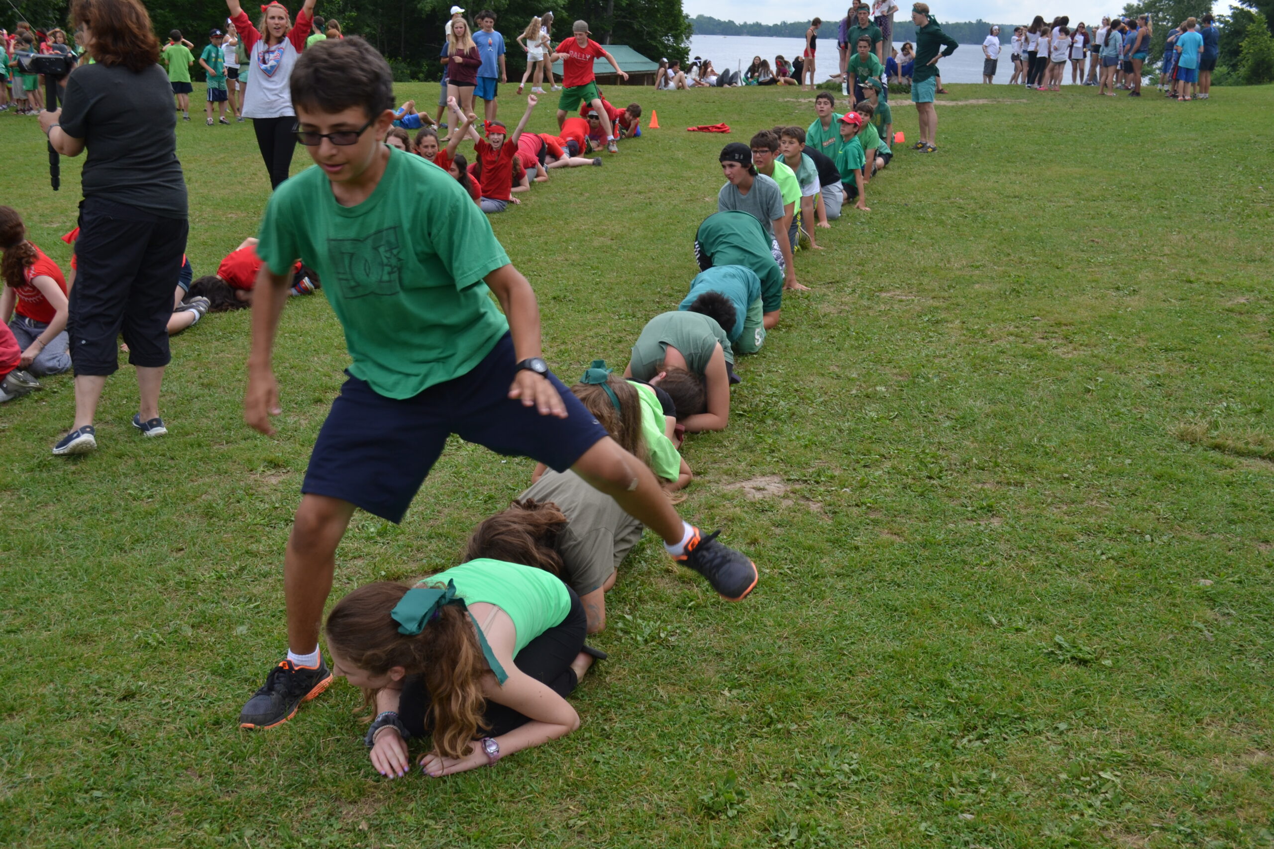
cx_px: 637
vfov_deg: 36.9
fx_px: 1274
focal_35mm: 36
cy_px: 424
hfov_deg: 53.1
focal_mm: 24
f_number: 7.1
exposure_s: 1/200
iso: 100
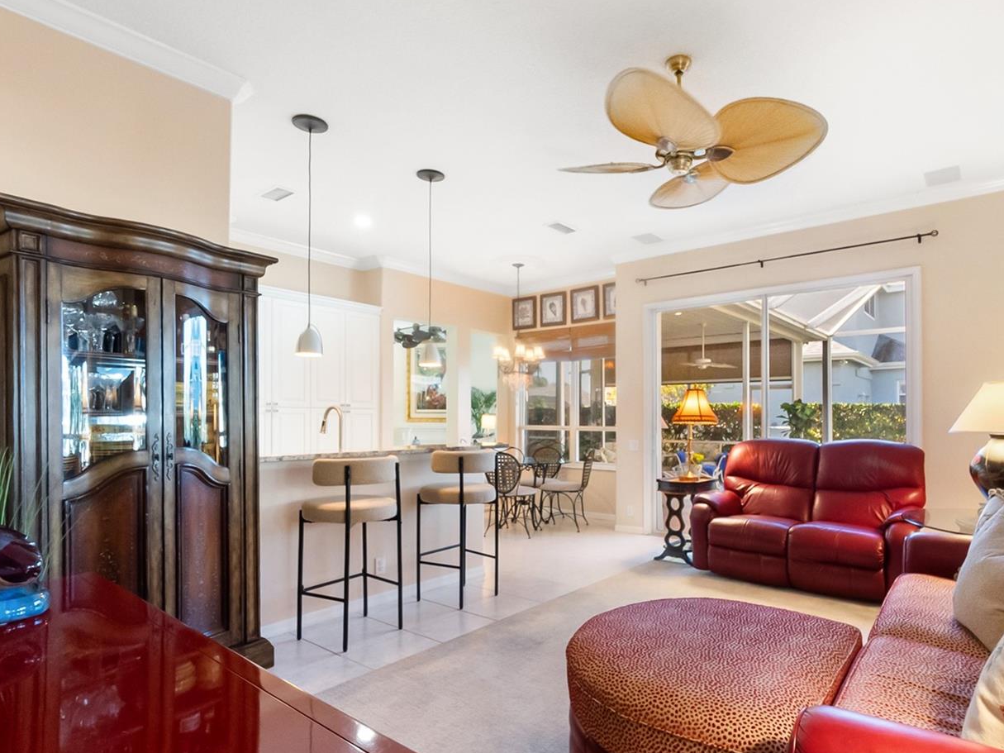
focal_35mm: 19
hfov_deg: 84.2
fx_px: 551
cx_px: 569
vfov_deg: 68.5
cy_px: 418
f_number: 8
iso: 2500
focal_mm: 10
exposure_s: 1/30
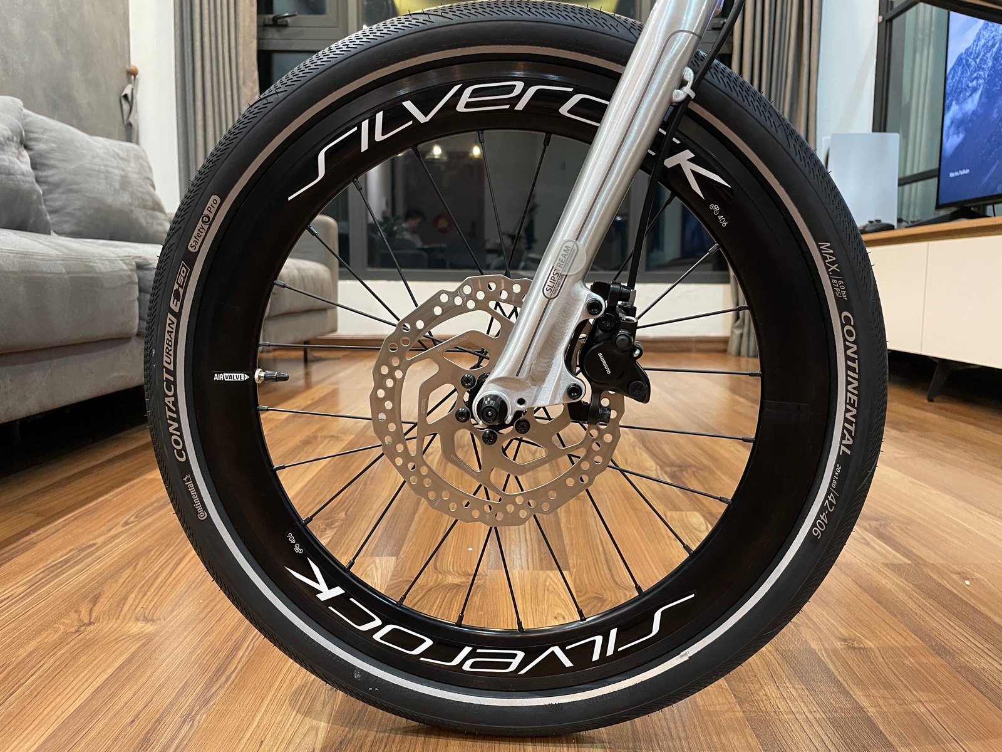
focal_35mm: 26
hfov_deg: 67.3
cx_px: 501
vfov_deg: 53.1
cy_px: 376
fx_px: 753
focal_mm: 4.2
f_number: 1.6
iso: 320
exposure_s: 1/50
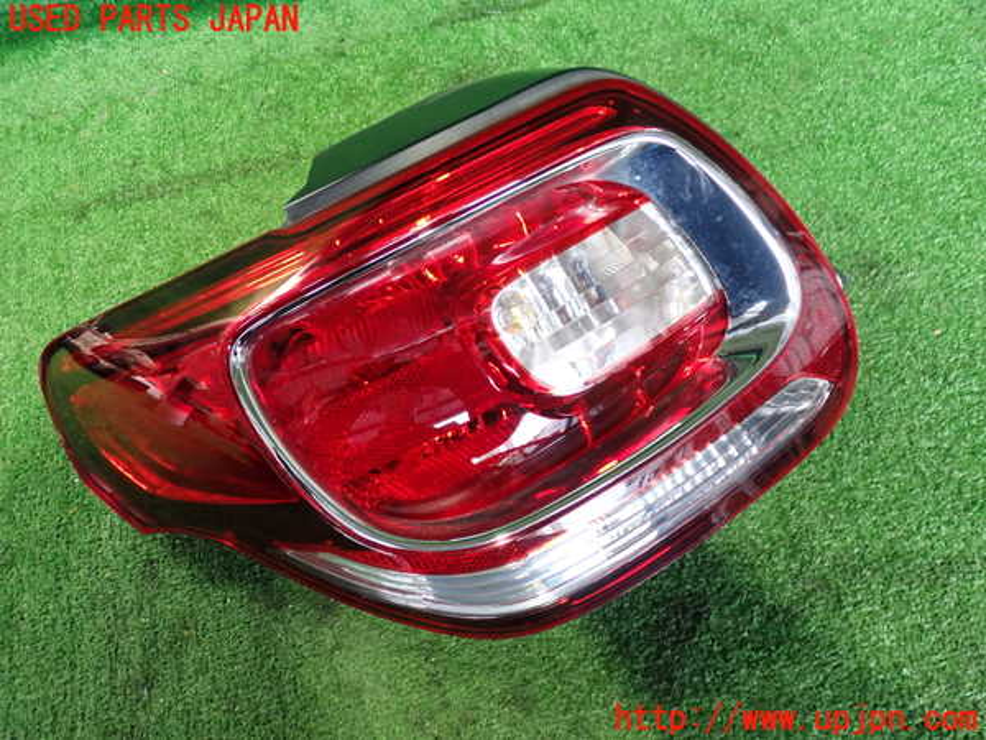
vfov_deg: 46.8
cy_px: 370
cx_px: 493
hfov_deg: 60.0
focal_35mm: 30
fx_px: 855
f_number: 2.3
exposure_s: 1/30
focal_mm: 5.4
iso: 400
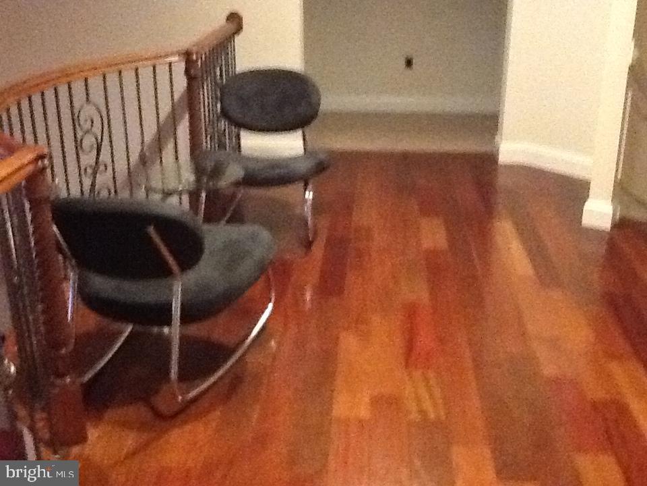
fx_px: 822
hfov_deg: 42.9
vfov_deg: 32.9
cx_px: 324
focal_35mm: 44
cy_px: 243
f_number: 2.4
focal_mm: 2.03
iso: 640
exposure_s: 1/15
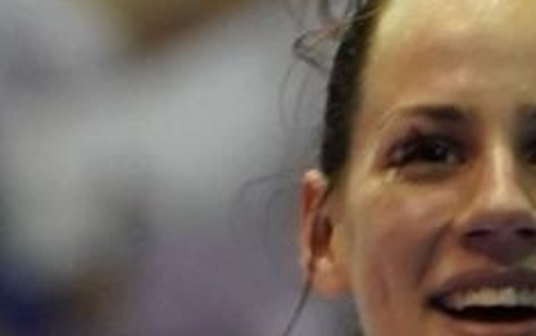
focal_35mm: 1754
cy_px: 336
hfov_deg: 1.2
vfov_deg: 0.8
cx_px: 245
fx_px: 25646
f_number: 2.8
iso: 2000
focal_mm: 151
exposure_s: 1/250
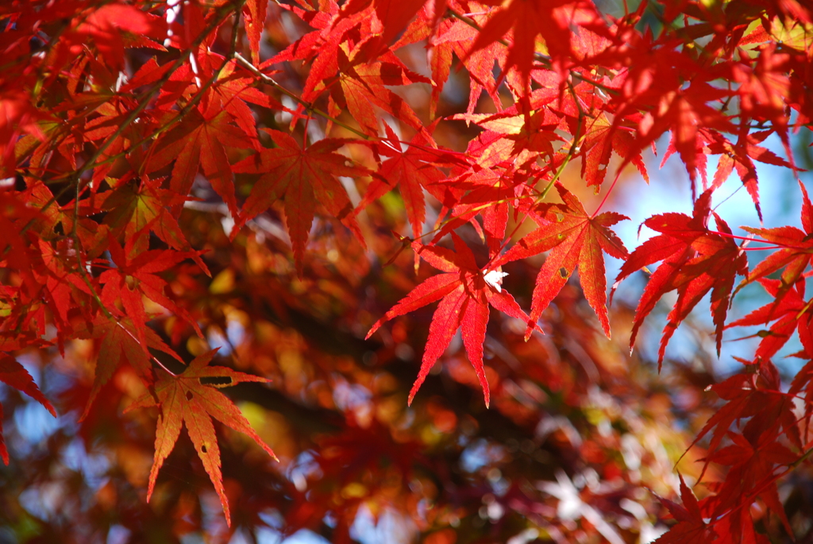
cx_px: 406
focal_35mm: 300
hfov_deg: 6.9
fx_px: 6782
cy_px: 272
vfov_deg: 4.6
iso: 100
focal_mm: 200
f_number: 6.3
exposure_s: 1/80
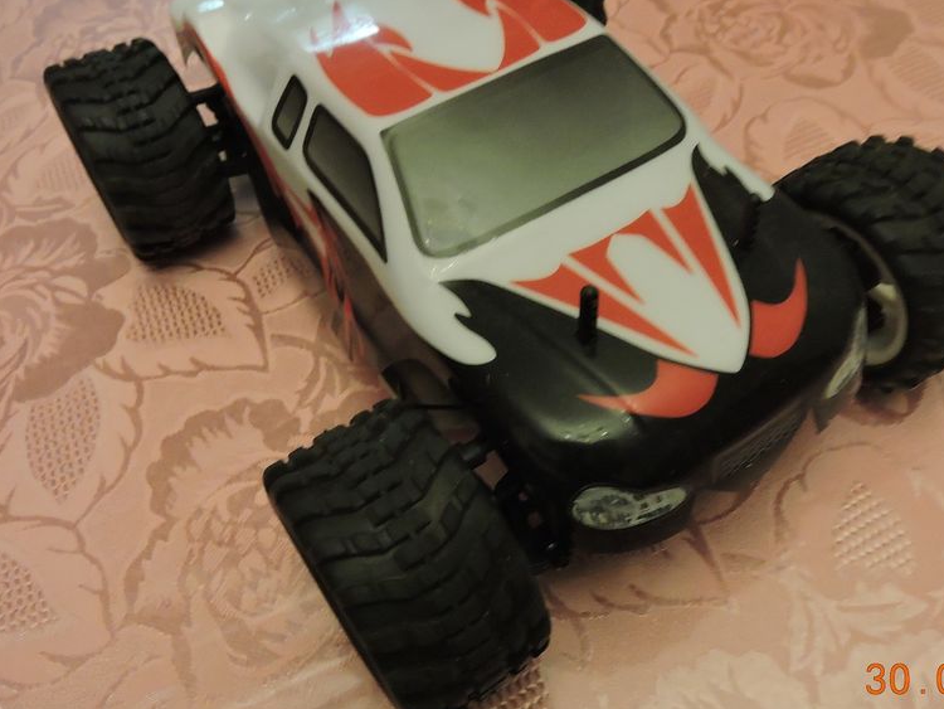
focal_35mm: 32
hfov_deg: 56.7
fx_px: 873
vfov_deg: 44.1
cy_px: 307
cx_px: 524
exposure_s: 1/8
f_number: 3.3
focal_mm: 4.3
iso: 720
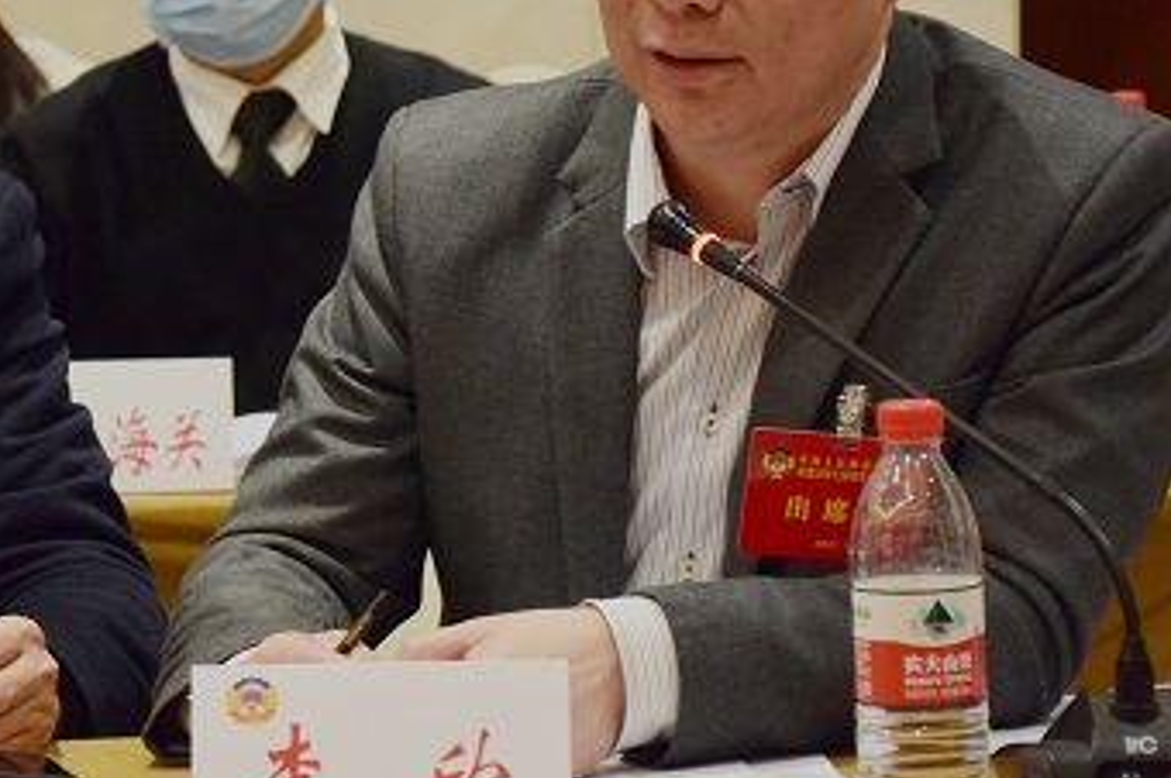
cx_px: 689
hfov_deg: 12.5
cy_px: 238
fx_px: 5362
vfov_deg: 8.3
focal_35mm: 165
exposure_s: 1/125
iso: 3600
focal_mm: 68
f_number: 5
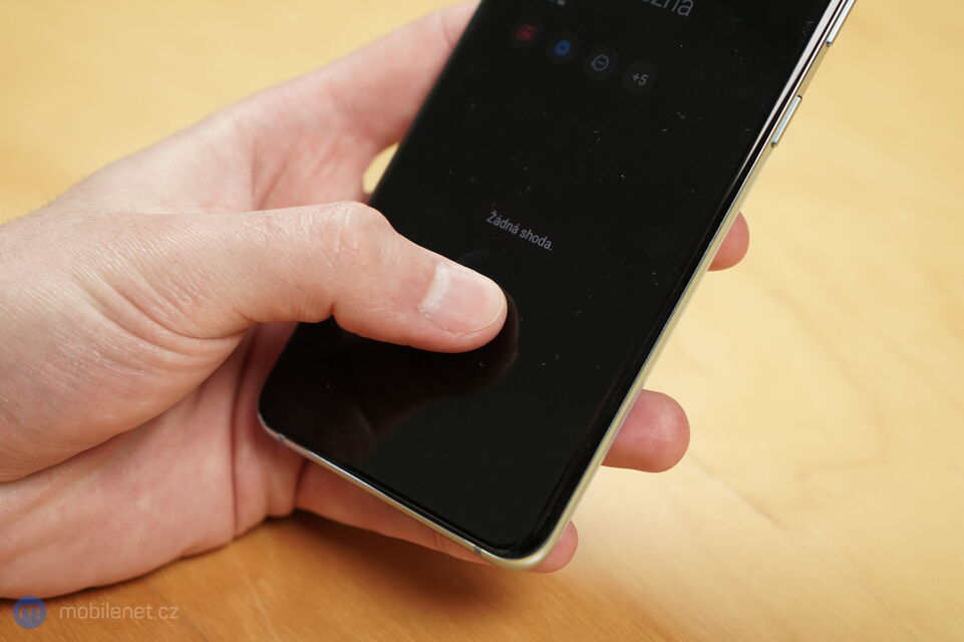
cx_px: 482
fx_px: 1874
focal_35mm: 70
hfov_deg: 28.9
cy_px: 321
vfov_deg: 19.4
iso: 1250
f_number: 5
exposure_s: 1/200
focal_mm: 70
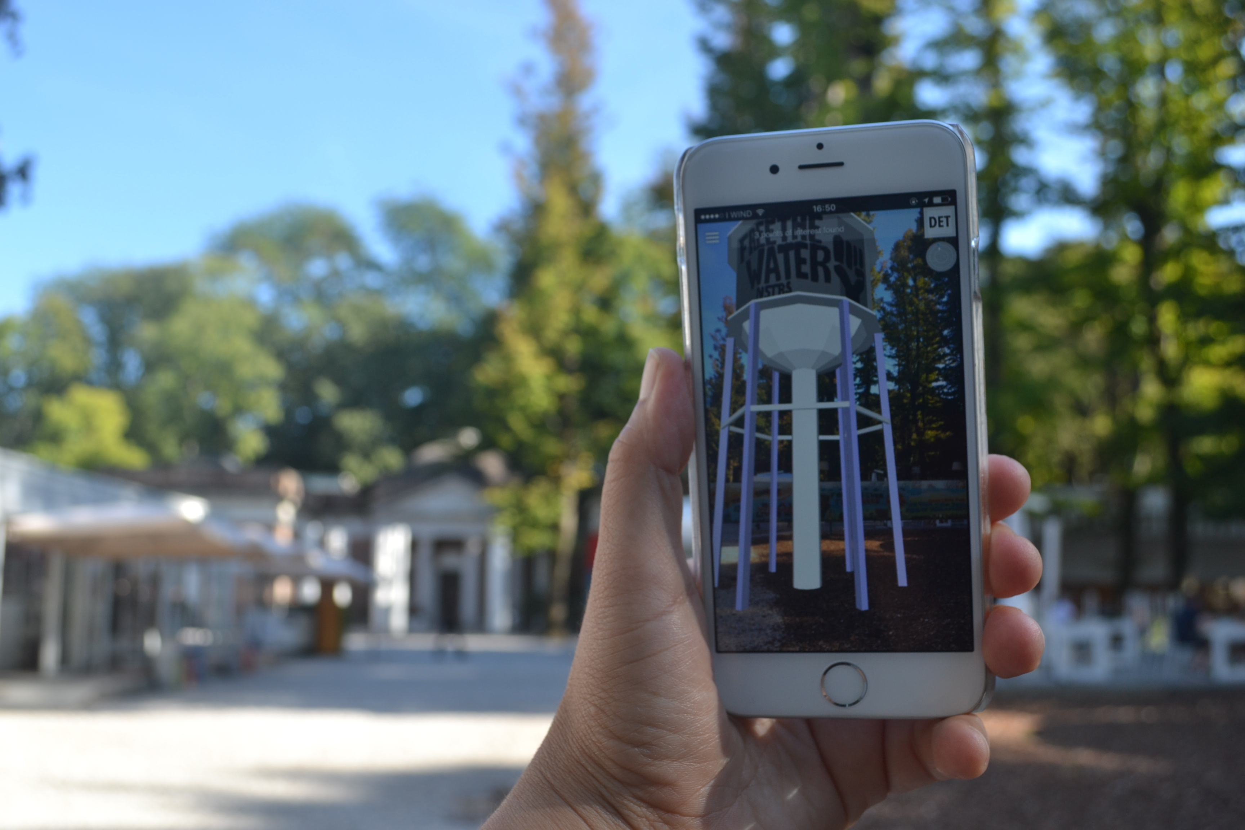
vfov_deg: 36.9
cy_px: 415
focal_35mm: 36
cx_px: 622
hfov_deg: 53.1
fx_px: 1245
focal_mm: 24
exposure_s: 1/125
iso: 100
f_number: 5.6
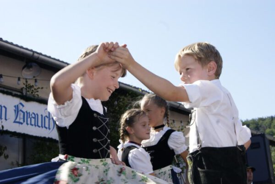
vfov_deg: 22.6
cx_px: 138
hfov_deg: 33.4
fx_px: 458
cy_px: 92
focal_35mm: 60
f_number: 11
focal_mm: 40
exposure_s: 1/160
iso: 100
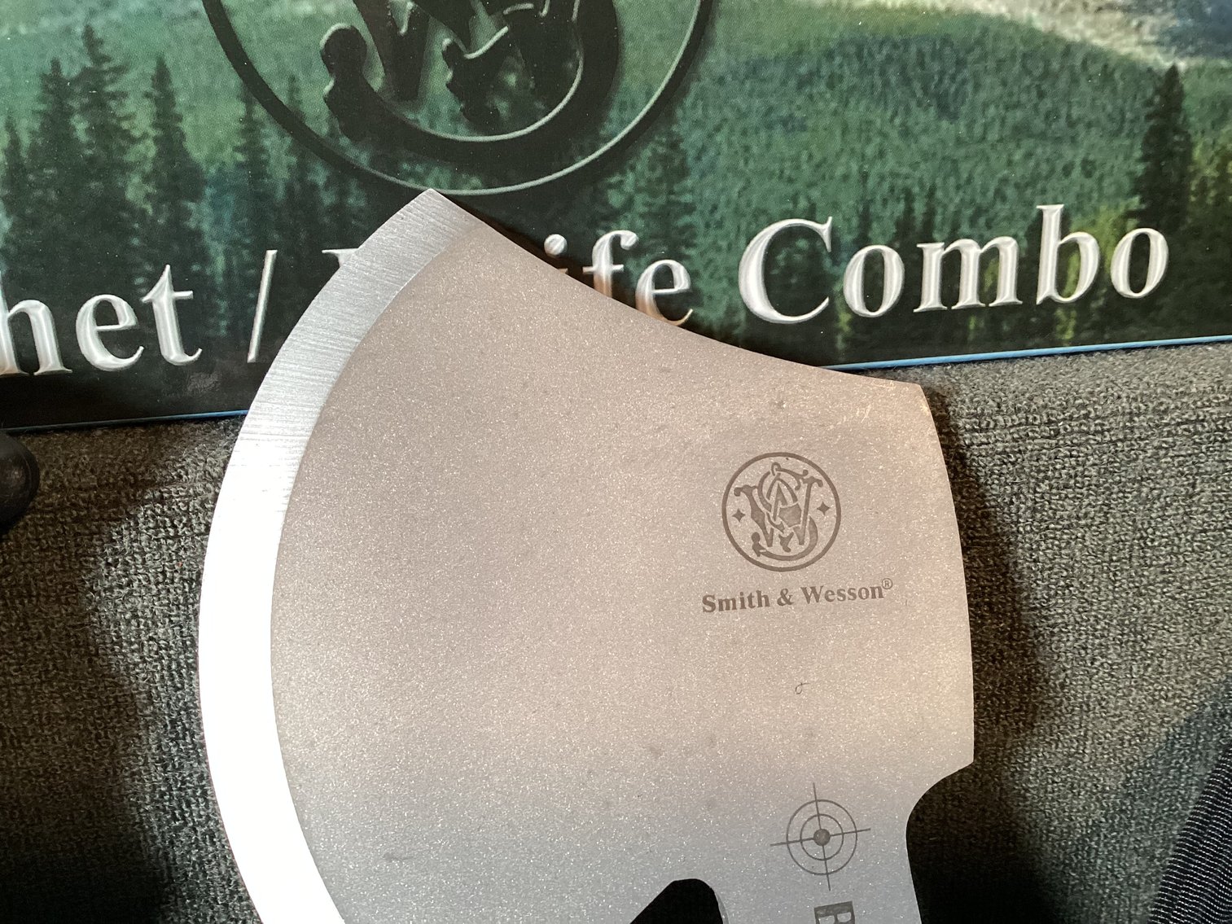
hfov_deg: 58.3
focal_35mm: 31
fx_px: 1103
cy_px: 462
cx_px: 616
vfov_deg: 45.4
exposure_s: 1/50
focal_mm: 3.3
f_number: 2.4
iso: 160
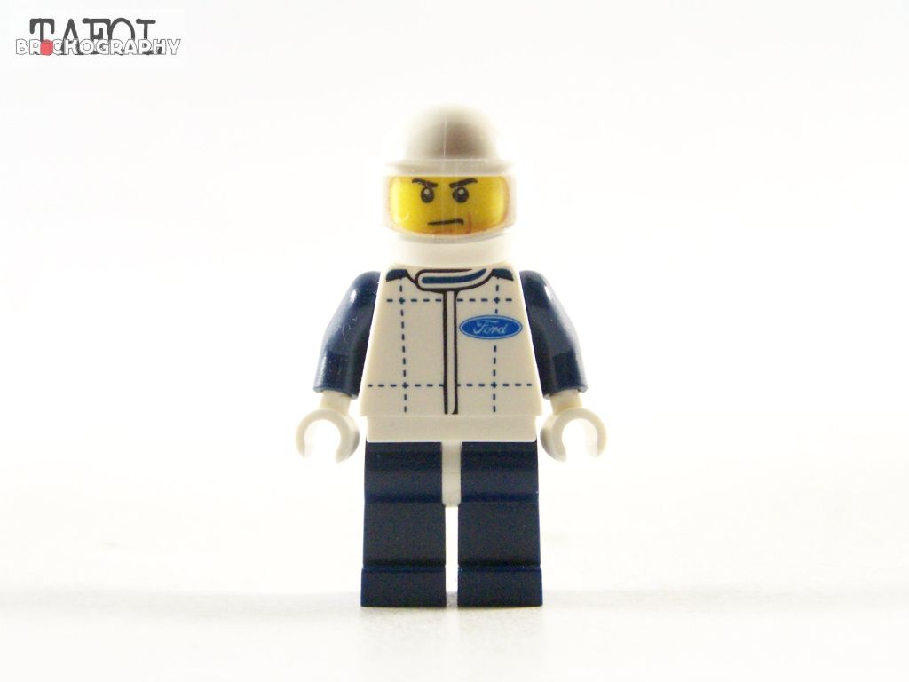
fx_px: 2153
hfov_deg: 23.8
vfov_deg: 18.0
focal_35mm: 82
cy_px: 341
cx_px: 454
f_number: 3.2
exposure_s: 1/60
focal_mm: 13.7
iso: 400
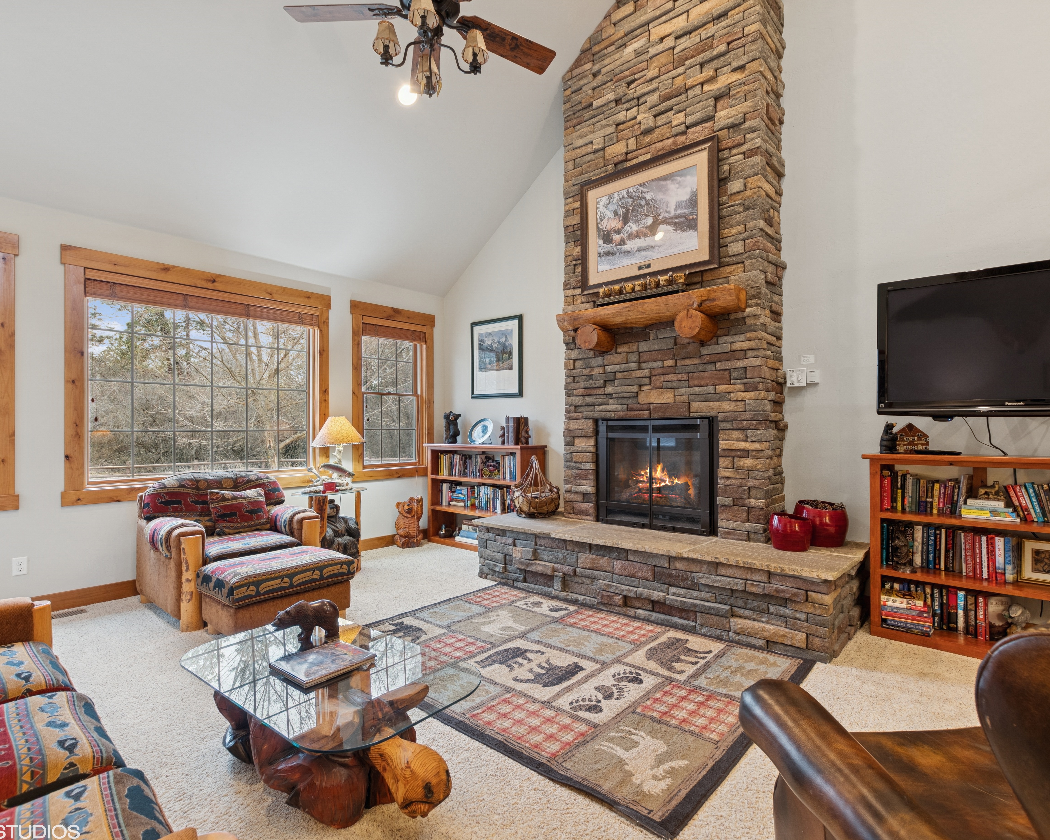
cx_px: 556
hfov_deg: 89.5
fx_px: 528
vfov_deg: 77.0
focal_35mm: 17
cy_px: 422
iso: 100
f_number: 6.3
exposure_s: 1/4
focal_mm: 10
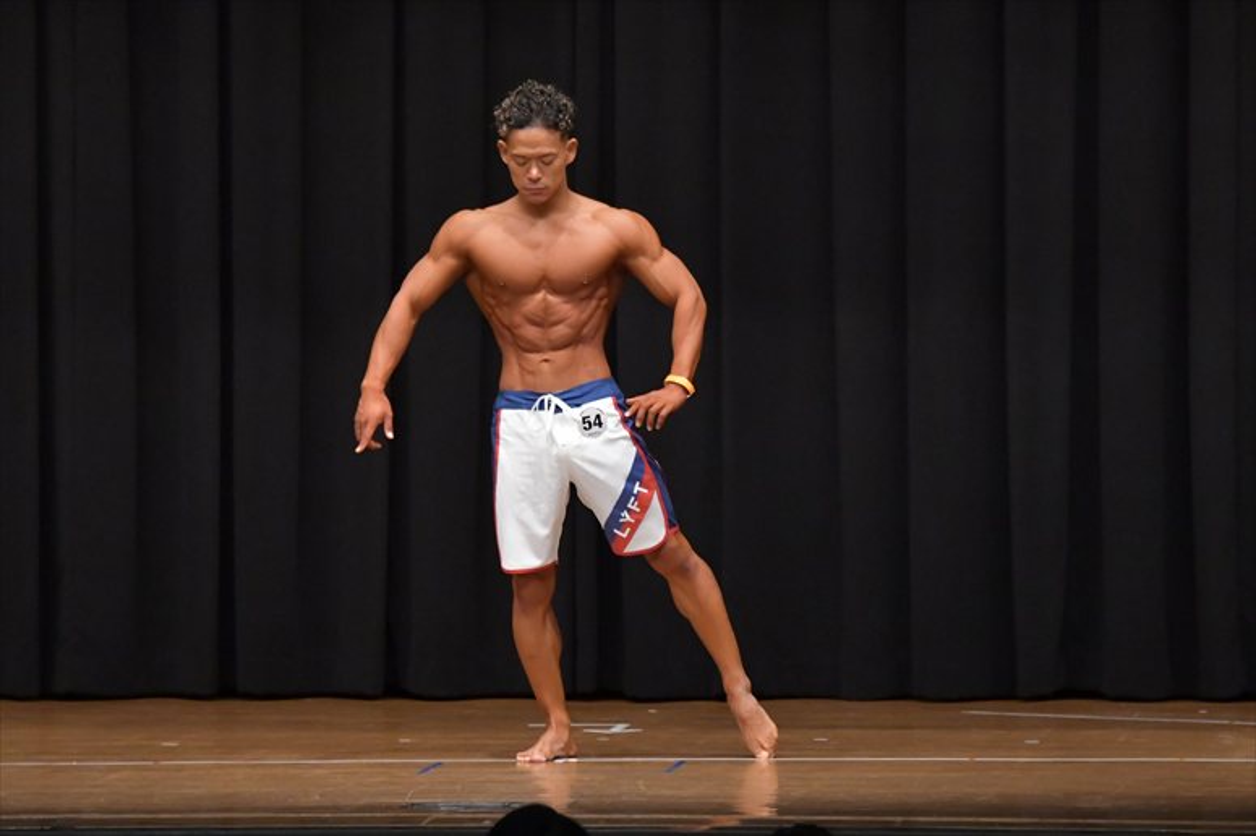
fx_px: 8369
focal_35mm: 240
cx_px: 628
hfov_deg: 8.6
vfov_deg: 5.7
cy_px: 418
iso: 6400
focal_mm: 160
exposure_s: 1/400
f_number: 5.6
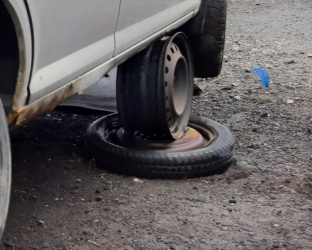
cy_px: 22
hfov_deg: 17.8
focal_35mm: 90
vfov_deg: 16.8
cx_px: -222
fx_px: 831
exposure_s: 1/231
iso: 40
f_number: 1.7
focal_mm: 3.92
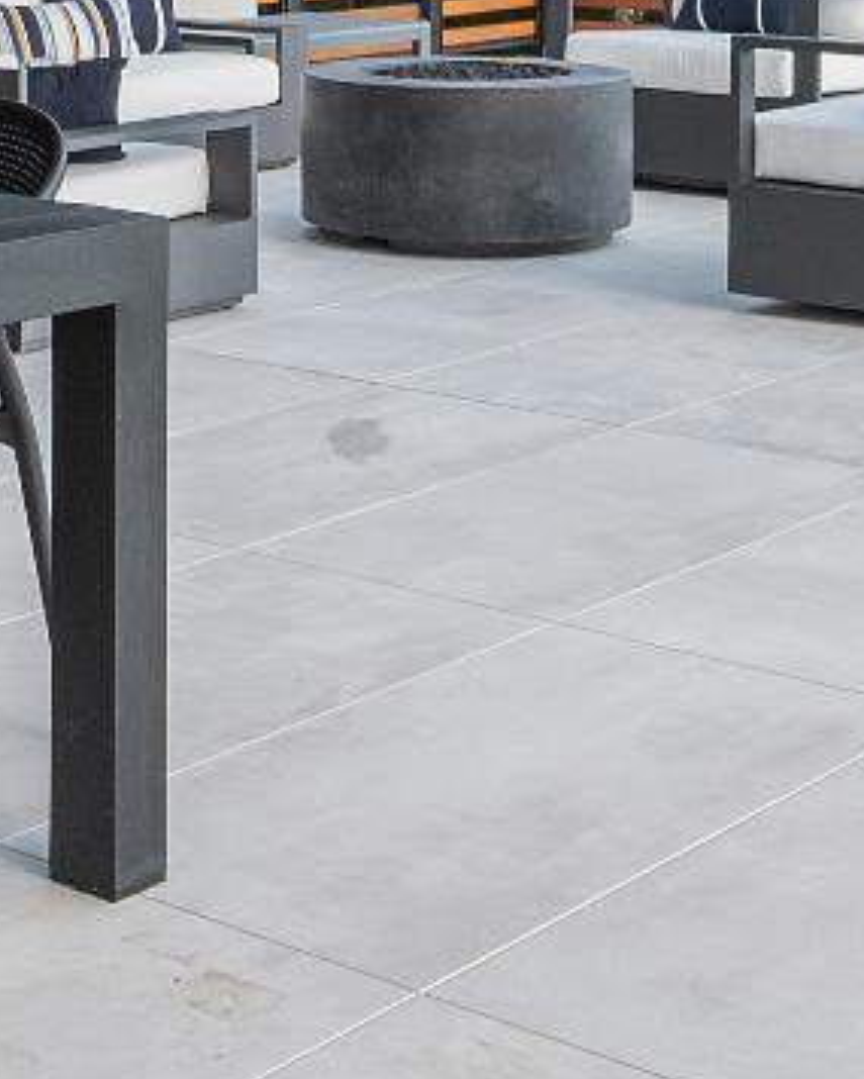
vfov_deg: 21.2
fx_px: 2652
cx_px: 18
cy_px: -252
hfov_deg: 18.1
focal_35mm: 83
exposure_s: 1/50
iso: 400
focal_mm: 14
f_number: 9
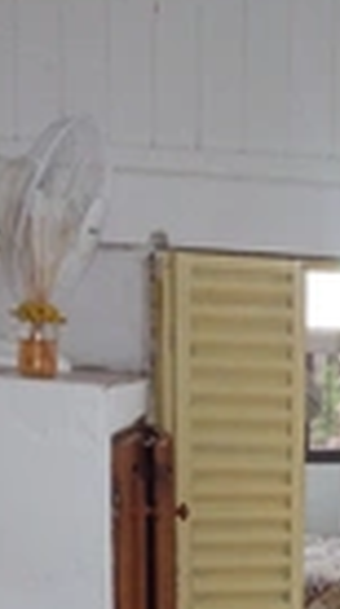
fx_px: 1516
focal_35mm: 94
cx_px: 446
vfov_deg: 21.6
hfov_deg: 12.4
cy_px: 662
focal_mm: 4.71
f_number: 1.7
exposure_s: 1/50
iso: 306
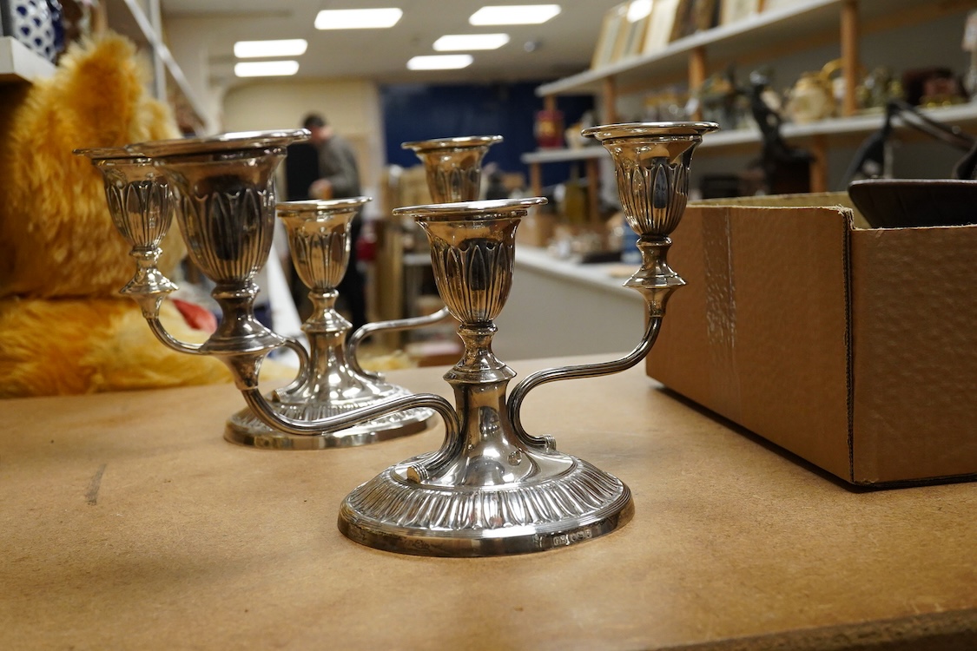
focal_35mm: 45
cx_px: 488
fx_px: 1221
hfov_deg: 43.6
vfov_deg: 29.9
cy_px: 326
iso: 3200
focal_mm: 30
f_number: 5.6
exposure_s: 1/320
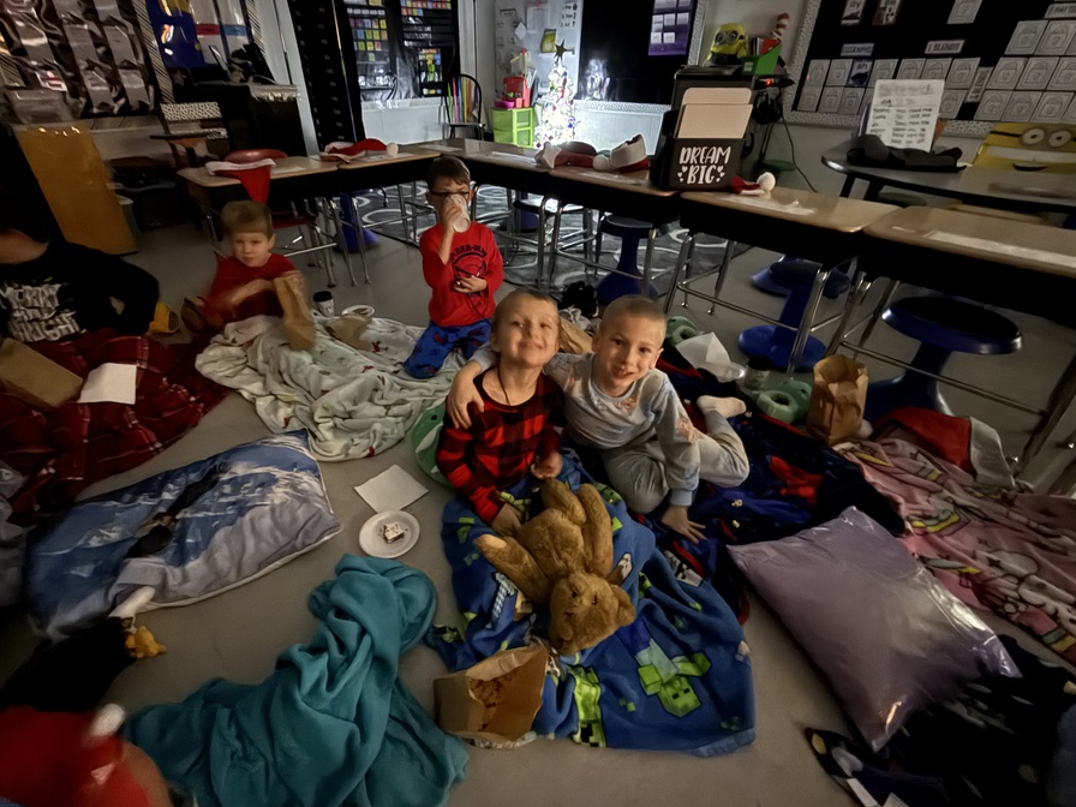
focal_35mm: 16
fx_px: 497
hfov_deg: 94.4
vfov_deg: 77.9
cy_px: 369
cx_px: 503
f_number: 2.2
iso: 2000
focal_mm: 2.22
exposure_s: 1/4
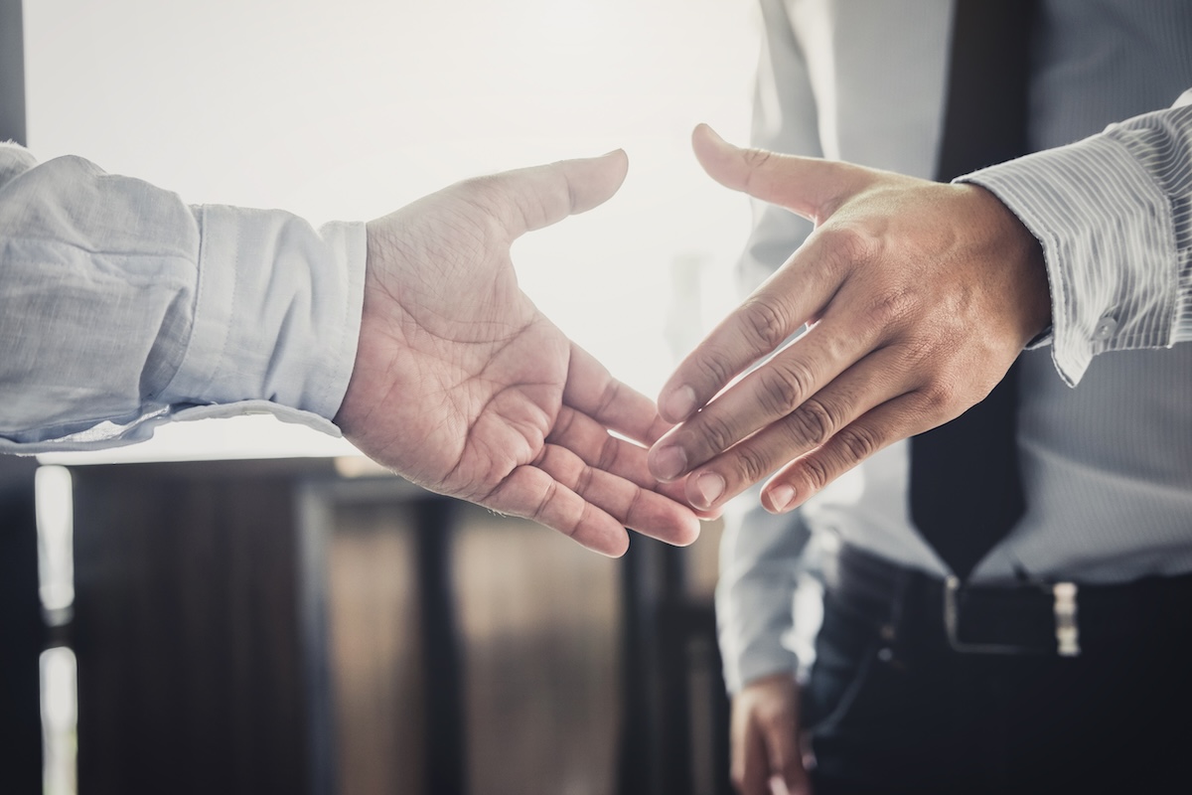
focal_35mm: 53
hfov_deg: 37.5
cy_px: 398
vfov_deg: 25.5
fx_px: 1755
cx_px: 596
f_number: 2.8
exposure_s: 1/60
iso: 500
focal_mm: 35
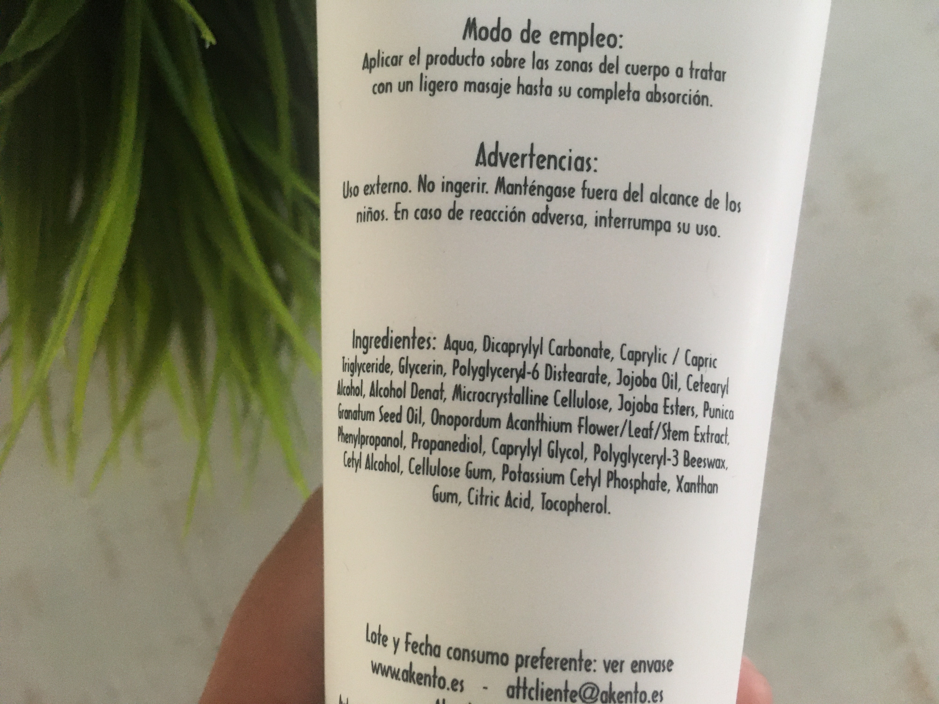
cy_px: 352
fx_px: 787
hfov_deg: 61.7
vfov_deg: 48.2
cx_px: 470
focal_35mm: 29
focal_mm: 4.15
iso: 200
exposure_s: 1/25
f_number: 2.2
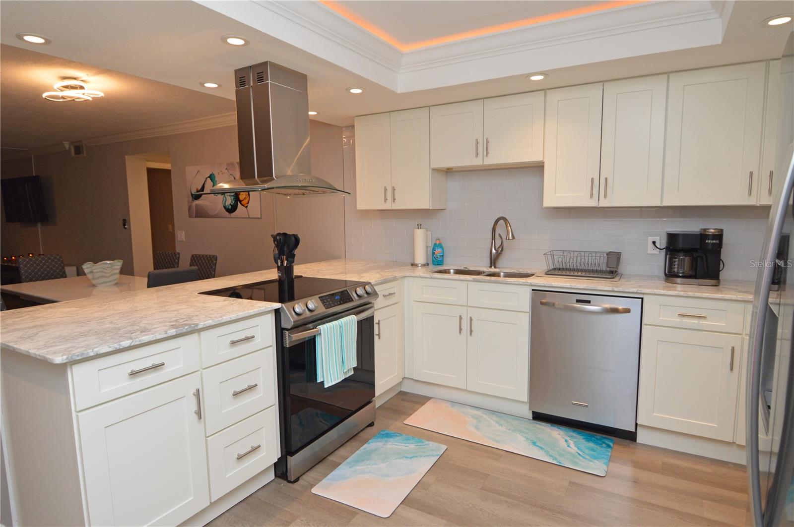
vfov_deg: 67.3
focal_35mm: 18
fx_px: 397
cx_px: 397
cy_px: 264
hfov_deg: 90.1
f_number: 4
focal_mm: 12
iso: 400
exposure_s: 1/60
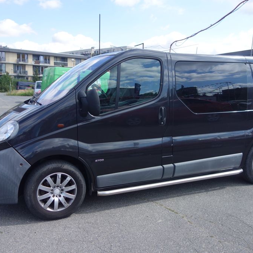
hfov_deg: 46.0
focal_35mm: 36
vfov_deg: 46.0
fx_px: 298
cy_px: 126
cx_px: 127
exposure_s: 1/1600
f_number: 2
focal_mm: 10.4
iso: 125
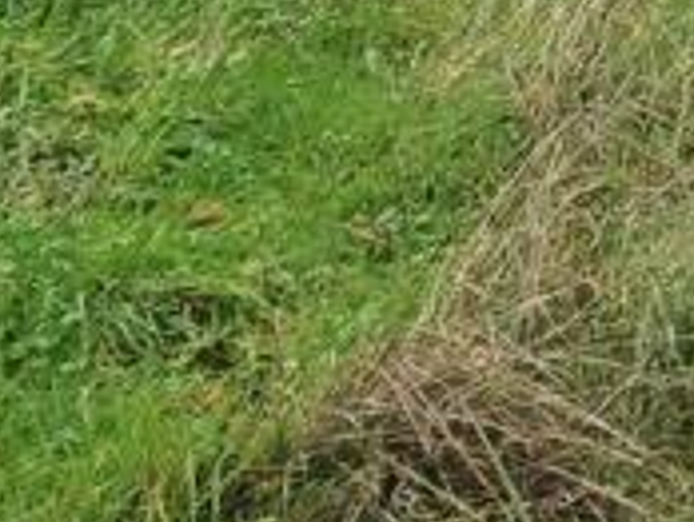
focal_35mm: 147
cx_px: 1053
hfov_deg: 12.7
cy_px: -980
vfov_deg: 8.6
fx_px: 2951
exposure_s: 1/100
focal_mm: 4.6
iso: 32
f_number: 1.8
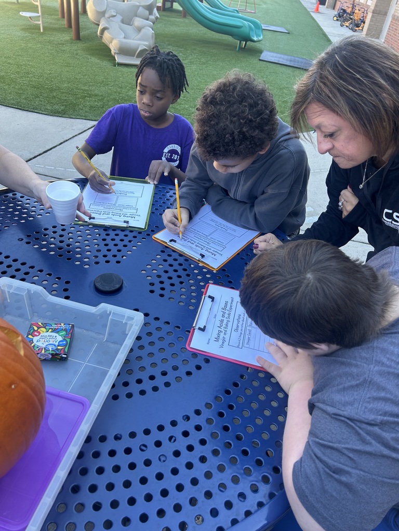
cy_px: 266
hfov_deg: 53.1
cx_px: 200
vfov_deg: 67.3
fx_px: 400
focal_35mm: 26
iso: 40
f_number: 1.5
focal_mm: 5.7
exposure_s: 1/121
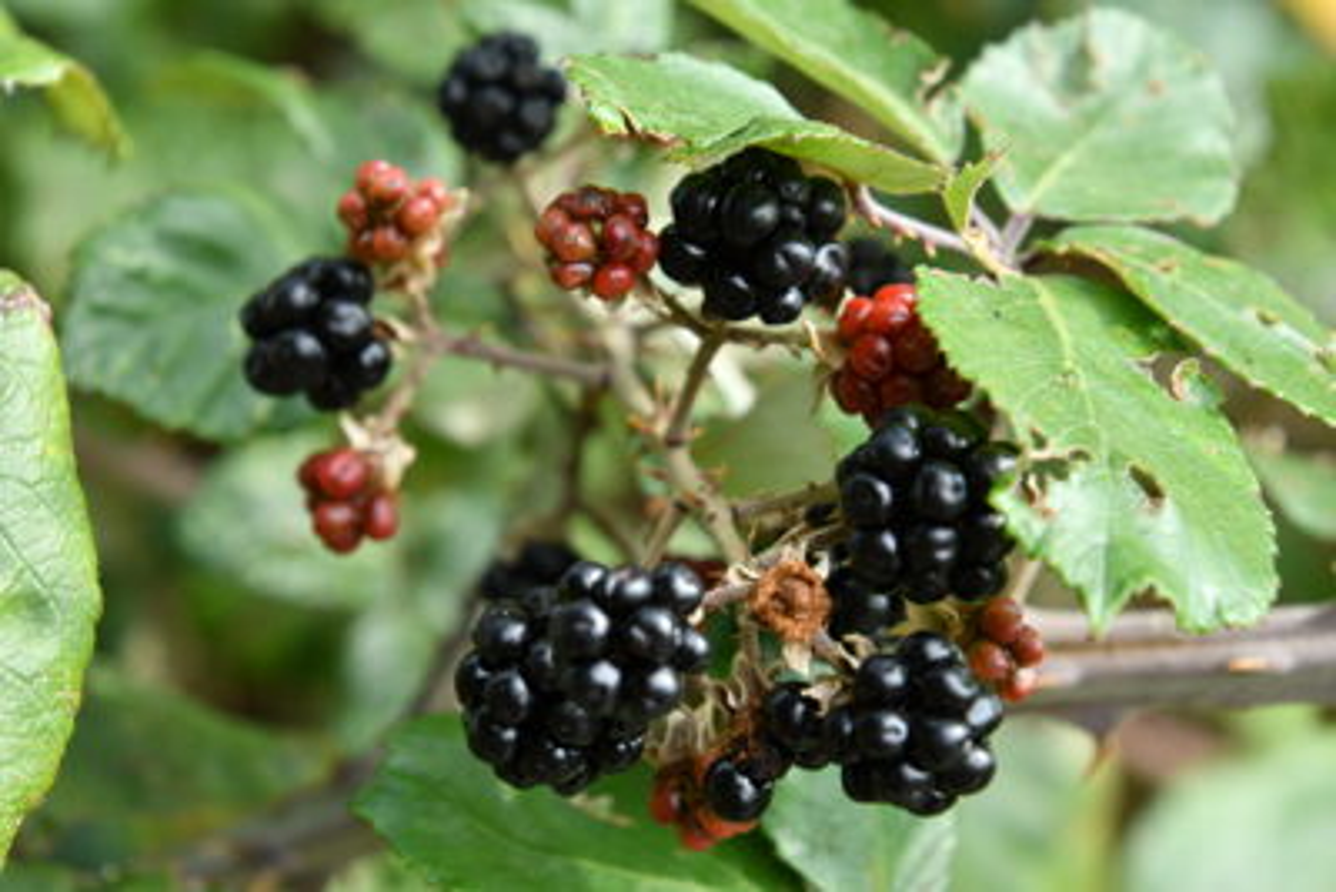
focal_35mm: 150
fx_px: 5568
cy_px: 446
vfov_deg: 9.2
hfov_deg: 13.7
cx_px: 668
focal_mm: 100
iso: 100
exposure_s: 1/40
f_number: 8
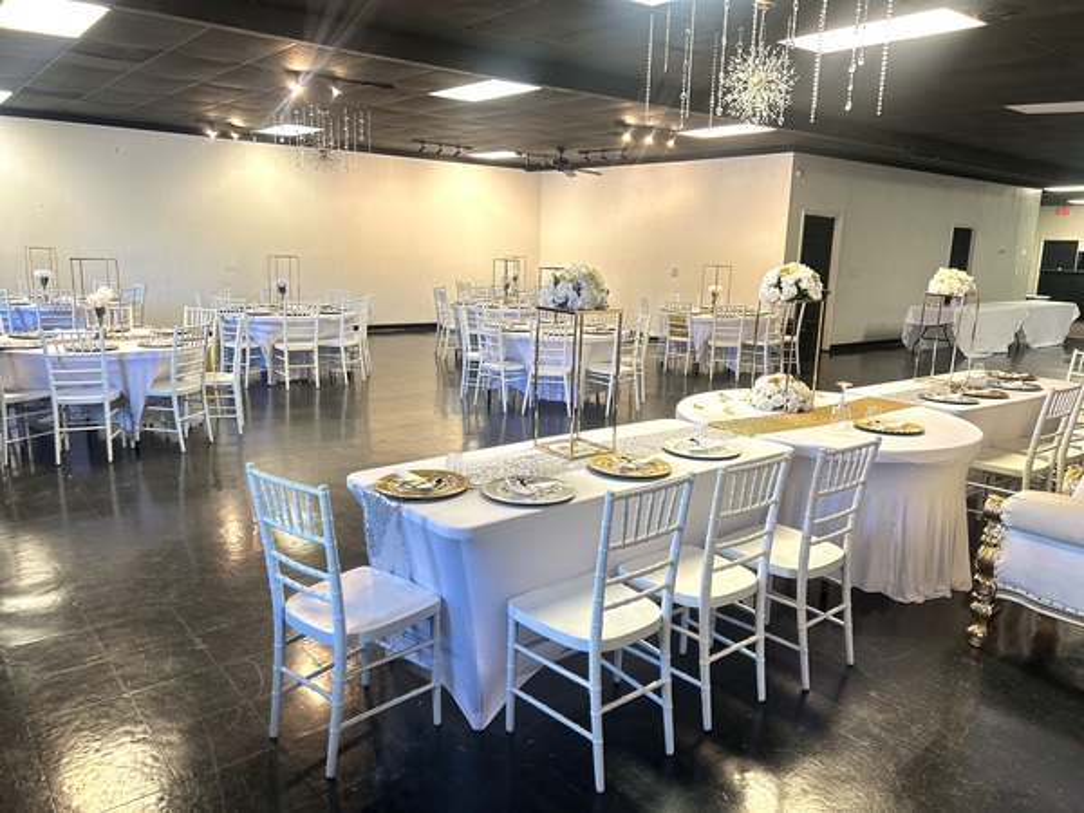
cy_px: 406
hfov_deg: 67.3
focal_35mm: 26
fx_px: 814
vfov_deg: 53.1
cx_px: 542
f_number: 1.5
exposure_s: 1/60
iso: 125
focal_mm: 5.7
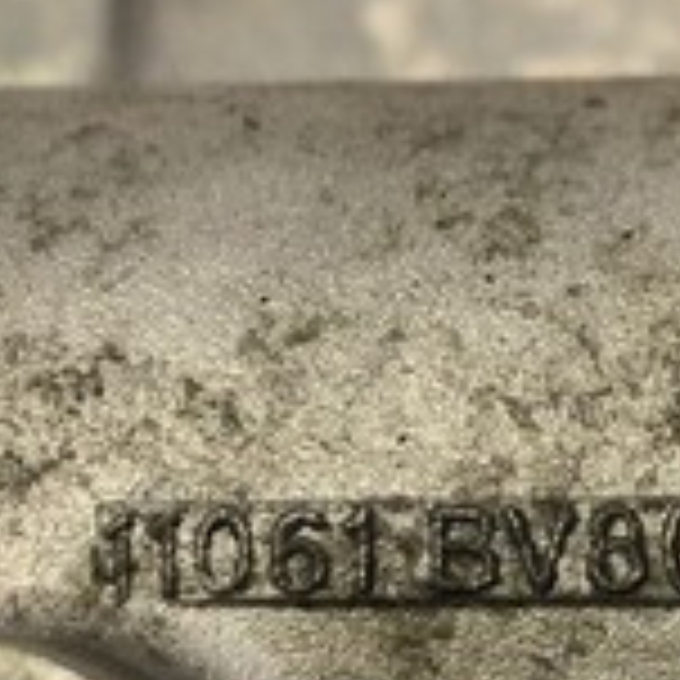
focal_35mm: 74
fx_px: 1645
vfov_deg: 23.2
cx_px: 527
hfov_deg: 23.1
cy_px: 500
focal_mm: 4
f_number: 1.8
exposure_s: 1/17
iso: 32
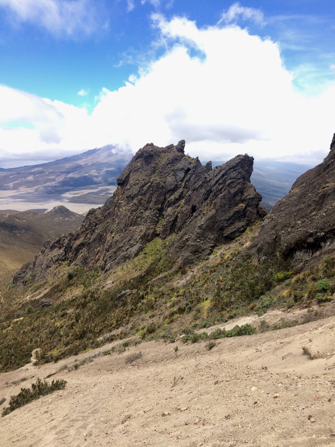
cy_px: 224
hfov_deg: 48.2
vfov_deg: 61.7
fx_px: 374
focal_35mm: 29
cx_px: 168
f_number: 2.2
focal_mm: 4.15
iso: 32
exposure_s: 1/1001
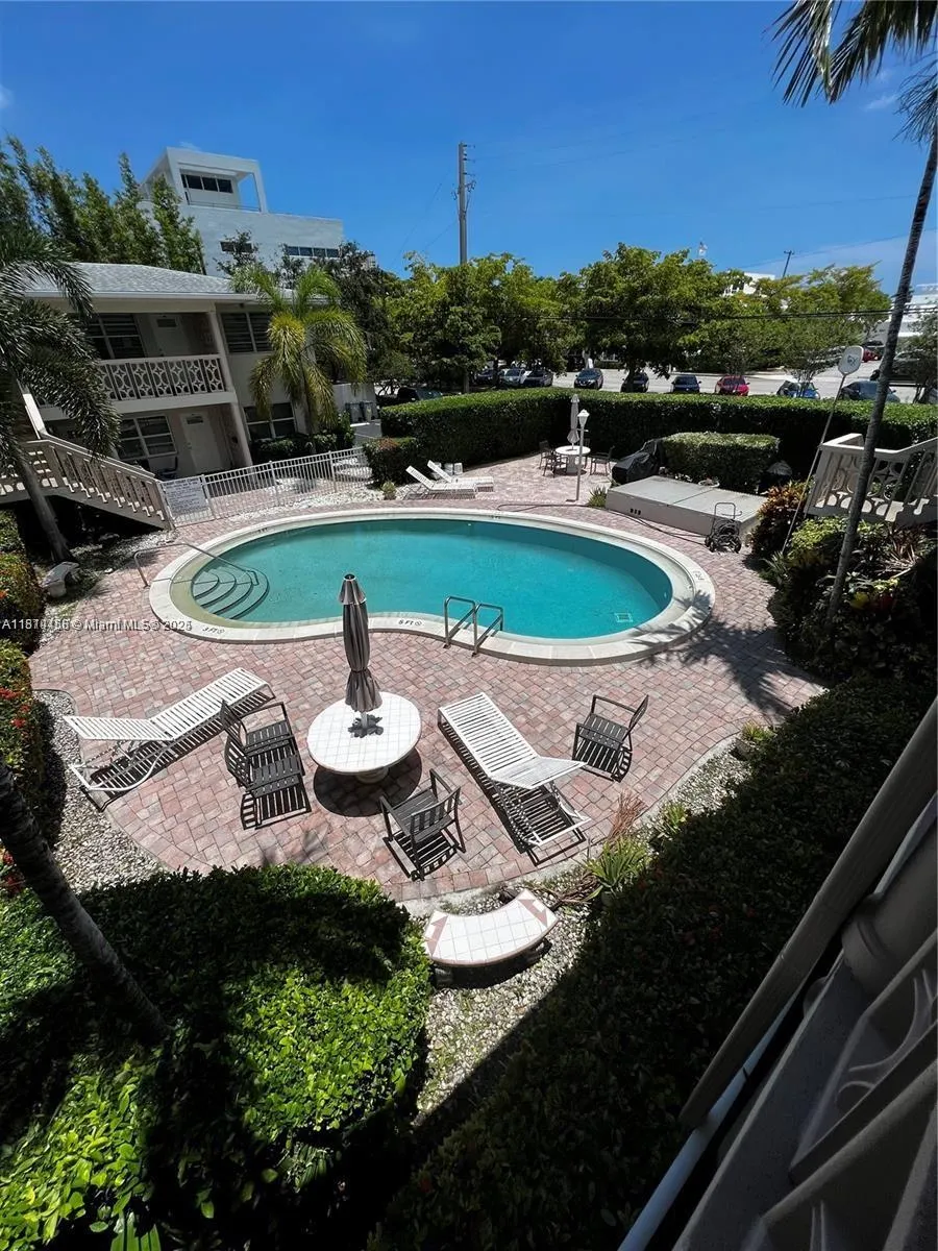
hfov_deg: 89.9
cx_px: 469
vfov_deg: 106.2
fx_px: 470
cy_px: 626
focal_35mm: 13
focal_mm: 1.57
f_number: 1.8
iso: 32
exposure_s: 1/4065
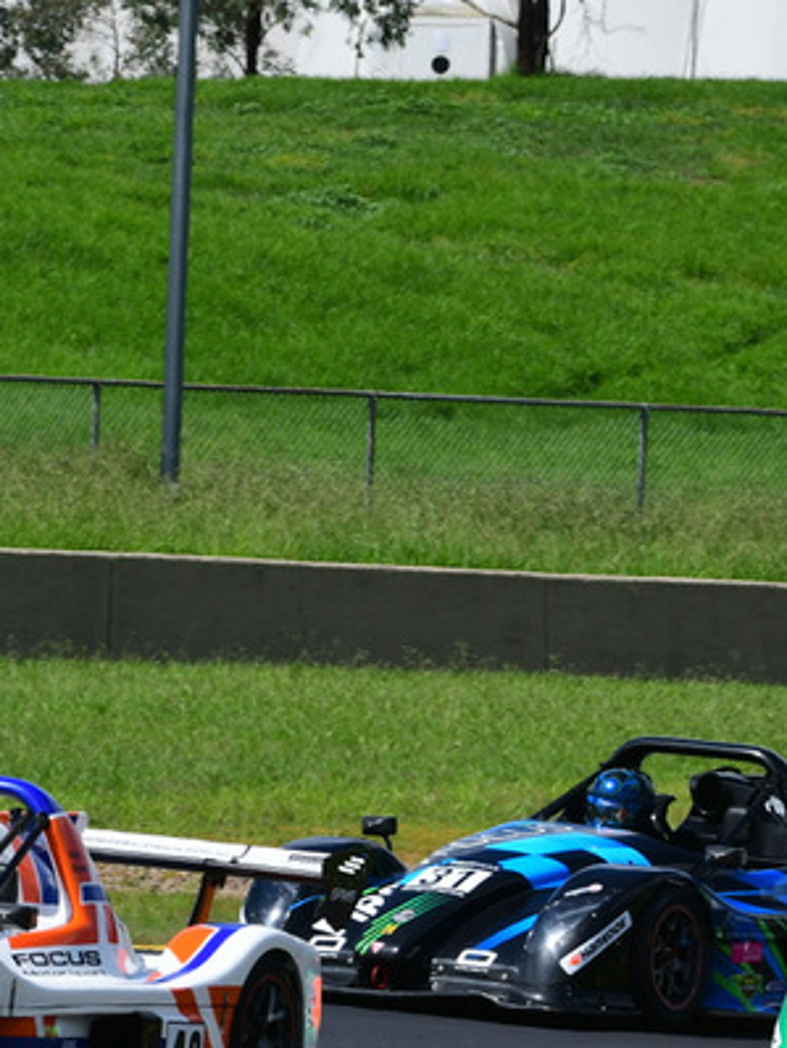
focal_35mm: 580
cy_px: 685
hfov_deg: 2.6
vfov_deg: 3.4
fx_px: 17563
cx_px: 1011
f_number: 11
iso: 320
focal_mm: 200
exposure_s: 1/640
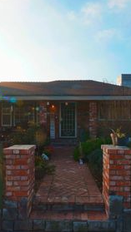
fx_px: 191
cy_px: 121
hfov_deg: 37.8
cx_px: 69
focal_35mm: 31
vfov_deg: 62.7
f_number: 16
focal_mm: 11
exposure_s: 1/40
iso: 100
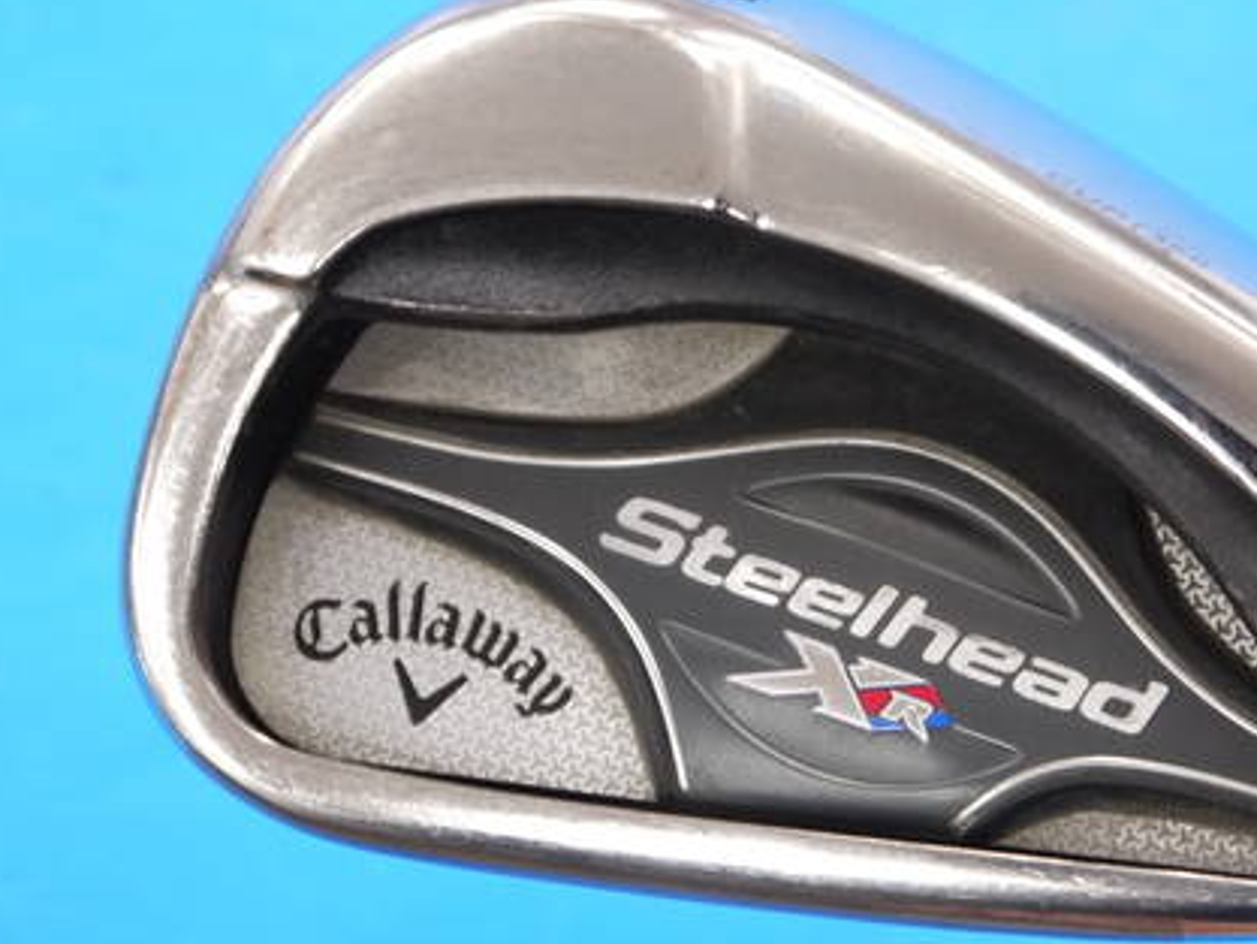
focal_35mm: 129
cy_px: 440
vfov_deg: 11.5
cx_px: 919
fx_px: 4686
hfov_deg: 15.2
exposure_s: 1/60
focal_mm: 42
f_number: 5.6
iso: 800
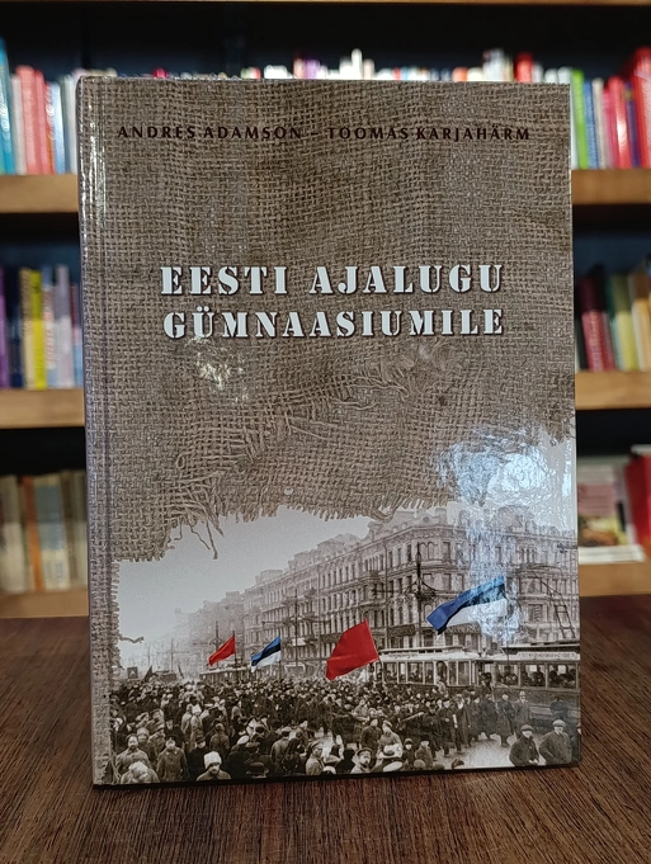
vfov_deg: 45.7
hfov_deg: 35.2
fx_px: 1025
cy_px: 432
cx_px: 326
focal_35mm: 41
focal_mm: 6.11
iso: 461
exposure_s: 1/100
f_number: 1.65
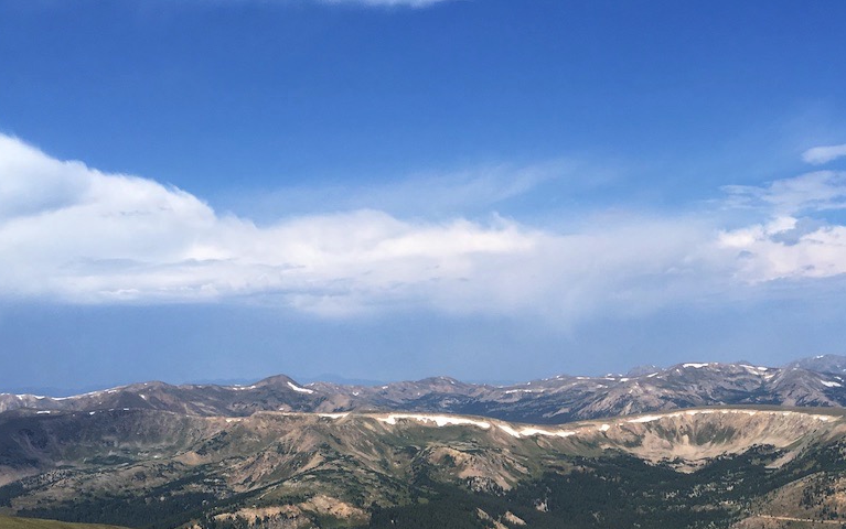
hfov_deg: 40.0
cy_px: 507
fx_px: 1153
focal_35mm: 50
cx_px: 535
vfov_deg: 24.8
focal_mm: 4.15
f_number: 2.2
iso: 25
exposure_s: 1/2404
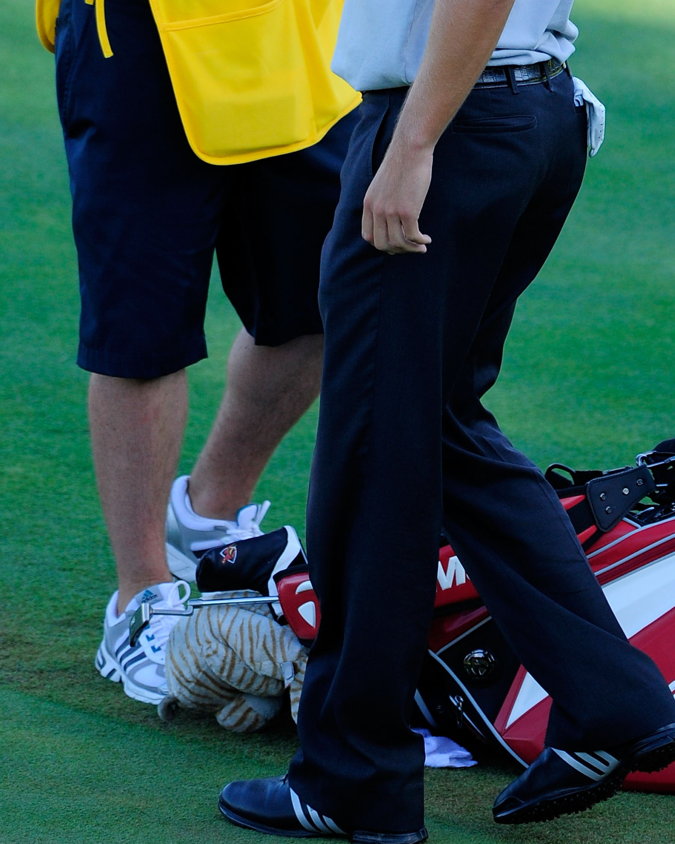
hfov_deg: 1.5
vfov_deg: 1.9
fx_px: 25220
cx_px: 451
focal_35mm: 1010
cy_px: 27
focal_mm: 500
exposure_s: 1/800
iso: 640
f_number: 4.5
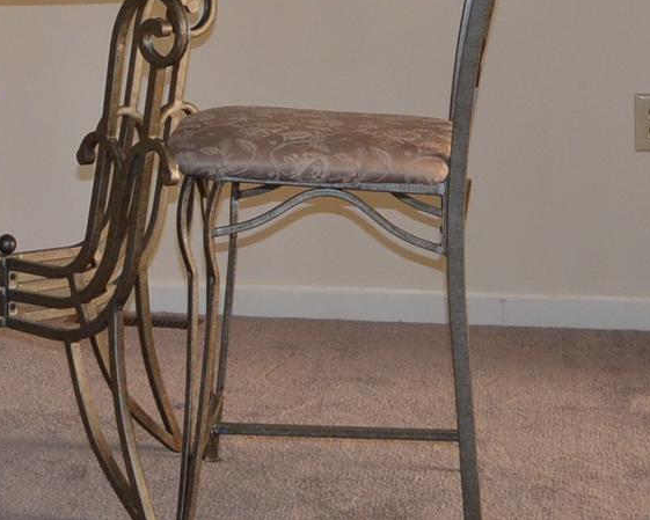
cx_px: 80
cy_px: -264
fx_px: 2367
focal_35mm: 123
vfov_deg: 12.0
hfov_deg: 15.5
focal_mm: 24
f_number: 4
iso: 800
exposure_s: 1/60
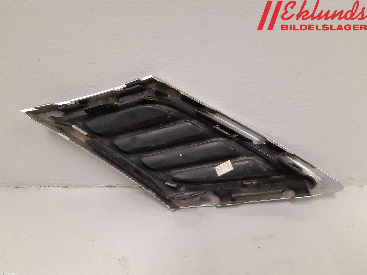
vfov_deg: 53.1
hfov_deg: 67.3
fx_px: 276
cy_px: 138
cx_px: 184
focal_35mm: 26
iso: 320
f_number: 1.7
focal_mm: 3.93
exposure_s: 1/50
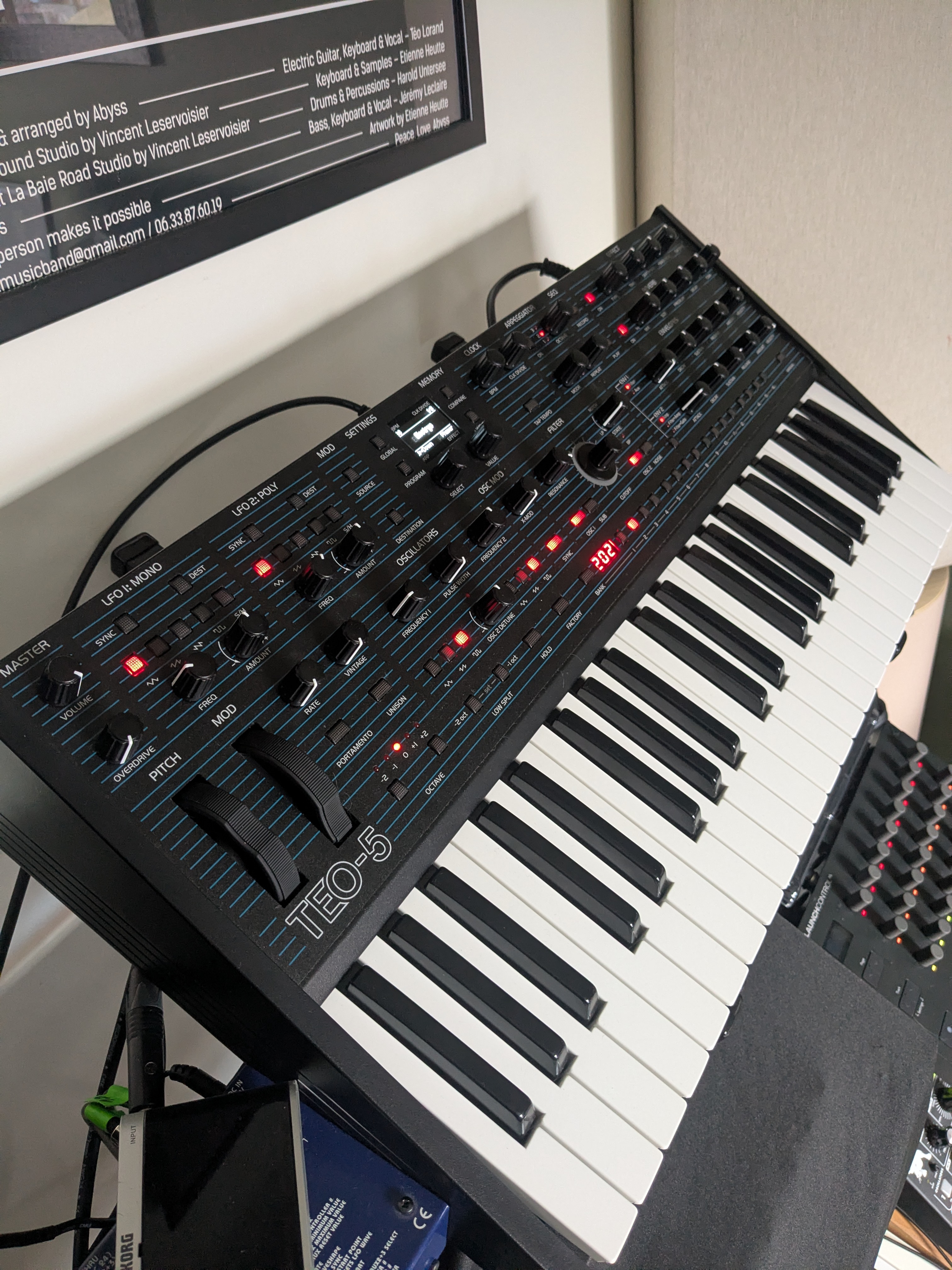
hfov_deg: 51.4
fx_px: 990
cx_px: 476
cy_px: 635
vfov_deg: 65.3
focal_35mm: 27
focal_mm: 4.38
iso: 352
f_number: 1.73
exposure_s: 1/33.3
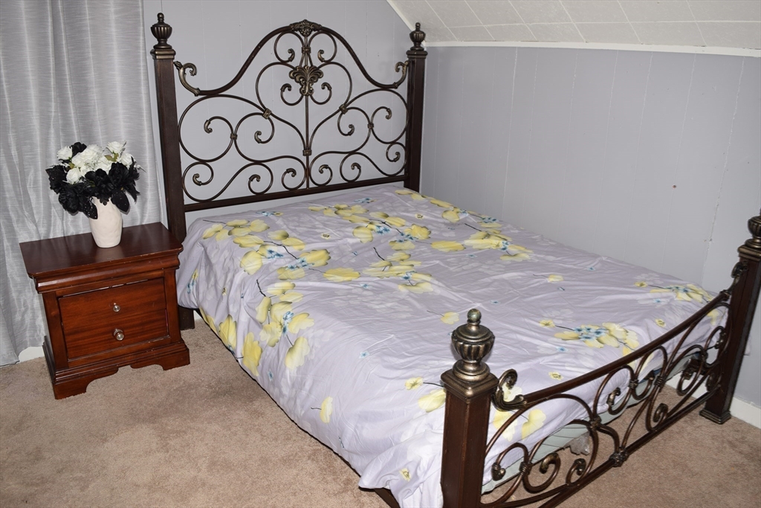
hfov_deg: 67.4
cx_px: 380
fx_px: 571
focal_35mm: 27
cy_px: 254
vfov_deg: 47.9
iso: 100
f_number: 6.3
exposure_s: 1/125
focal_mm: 18
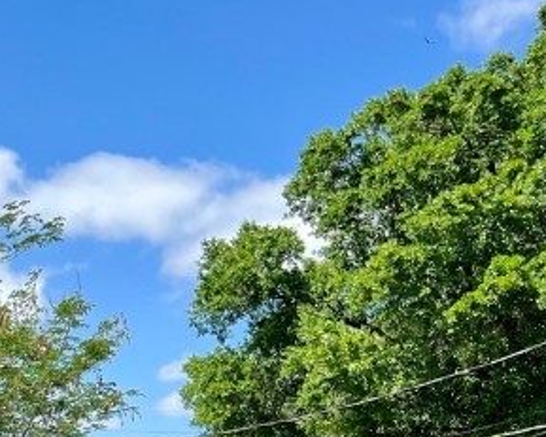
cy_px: 628
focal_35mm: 90
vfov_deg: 15.9
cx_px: -346
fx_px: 1454
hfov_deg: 18.1
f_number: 1.5
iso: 50
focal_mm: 5.7
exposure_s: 1/2994
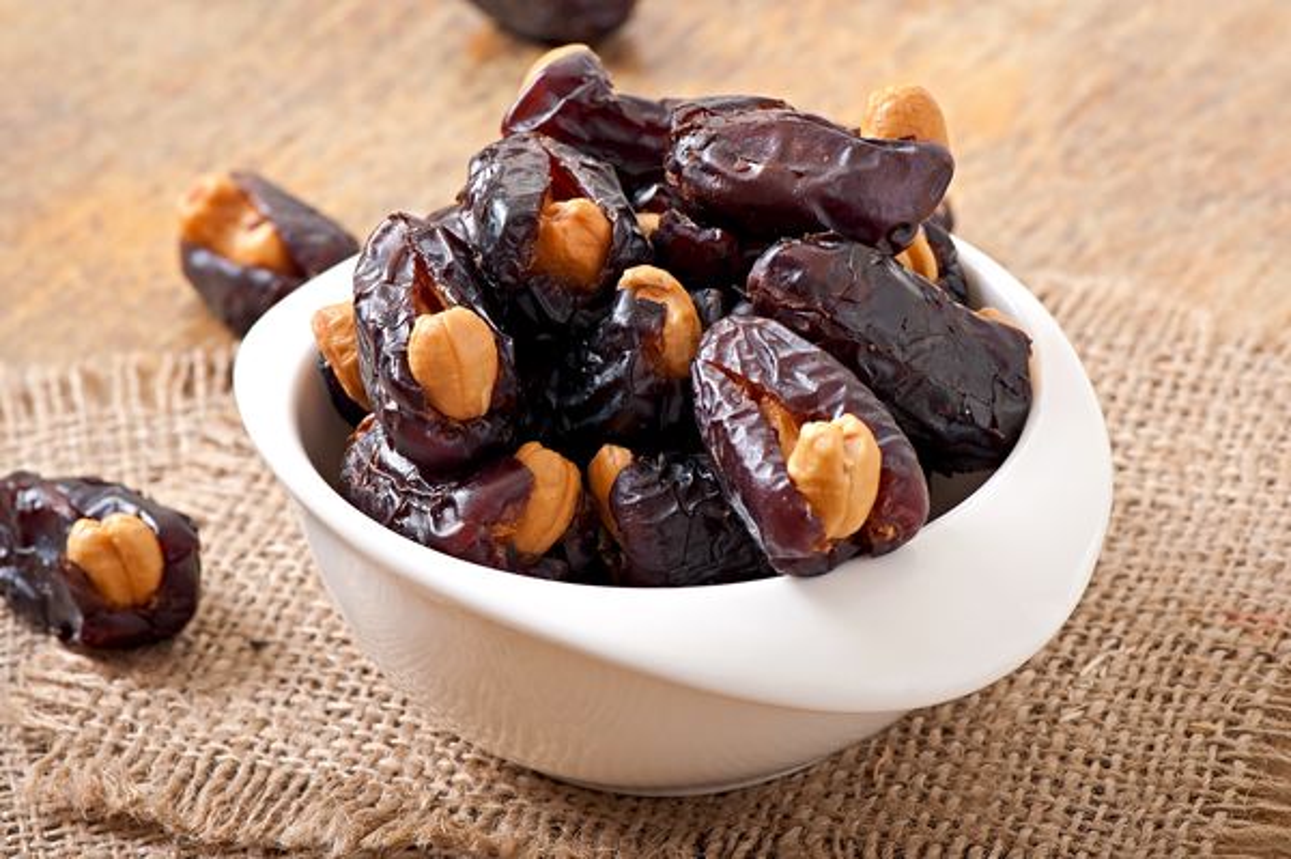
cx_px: 646
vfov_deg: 8.7
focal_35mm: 158
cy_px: 430
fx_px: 5643
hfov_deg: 13.1
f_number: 11
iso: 100
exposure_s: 1/200
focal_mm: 105
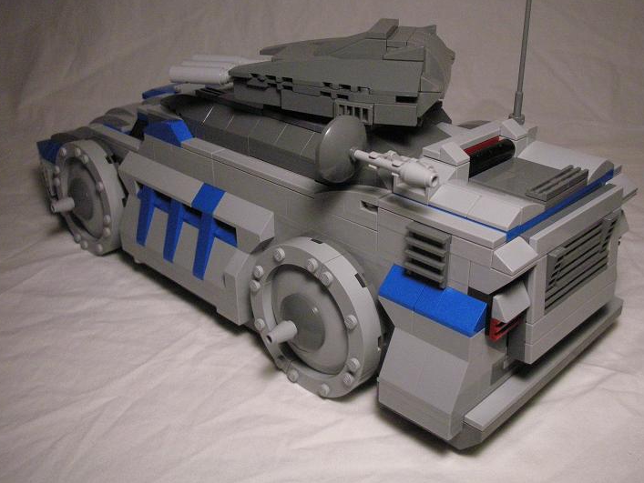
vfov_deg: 37.7
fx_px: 707
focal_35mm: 38
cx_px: 336
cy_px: 222
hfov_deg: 48.9
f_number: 2.8
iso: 373
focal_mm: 5.8
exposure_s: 1/142
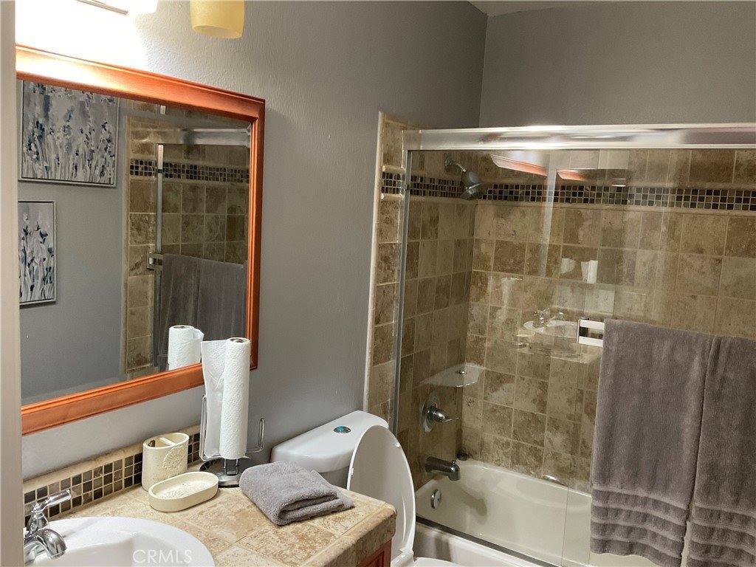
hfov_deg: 61.7
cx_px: 378
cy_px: 284
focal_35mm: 29
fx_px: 633
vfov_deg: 48.2
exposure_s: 1/60
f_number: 1.8
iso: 160
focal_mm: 3
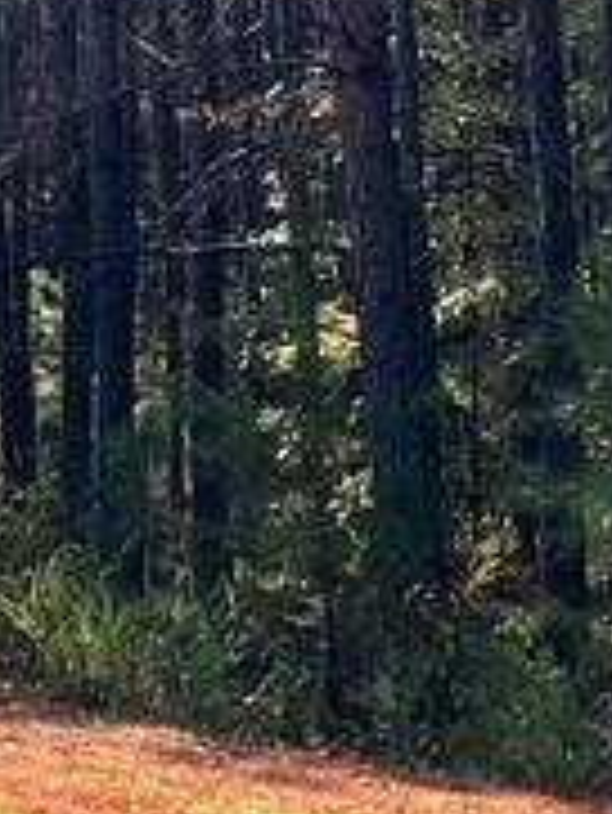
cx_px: 270
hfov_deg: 10.1
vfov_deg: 12.8
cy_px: -355
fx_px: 3461
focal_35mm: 147
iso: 50
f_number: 1.5
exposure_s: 1/1468
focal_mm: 5.7
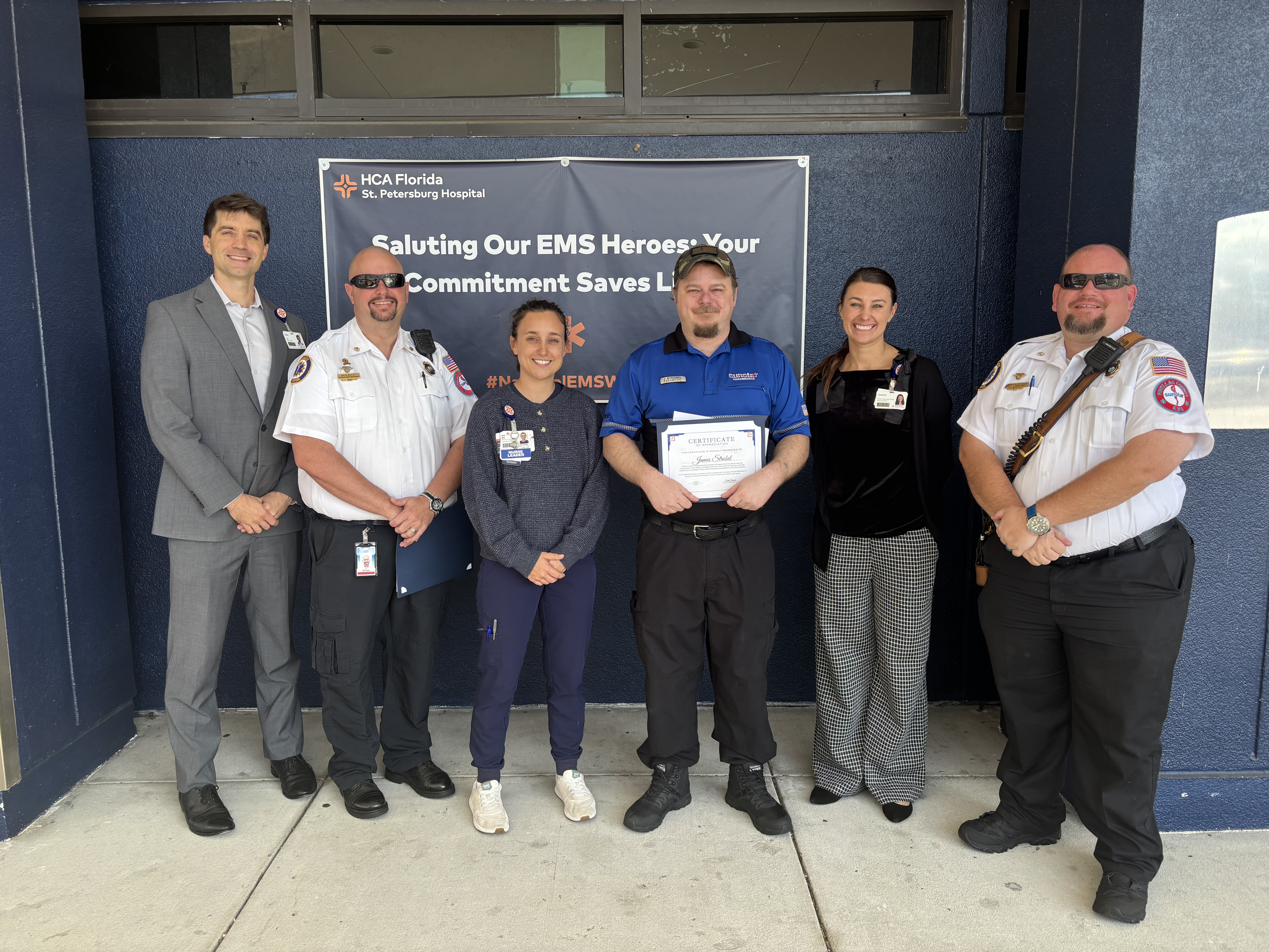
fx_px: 953
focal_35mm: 26
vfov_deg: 53.1
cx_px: 634
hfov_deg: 67.3
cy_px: 476
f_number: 1.6
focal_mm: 5.96
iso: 50
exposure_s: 1/341
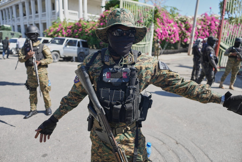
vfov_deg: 53.1
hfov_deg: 73.7
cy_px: 81
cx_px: 121
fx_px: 161
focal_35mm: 24
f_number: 2.8
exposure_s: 1/800
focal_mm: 24
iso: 100
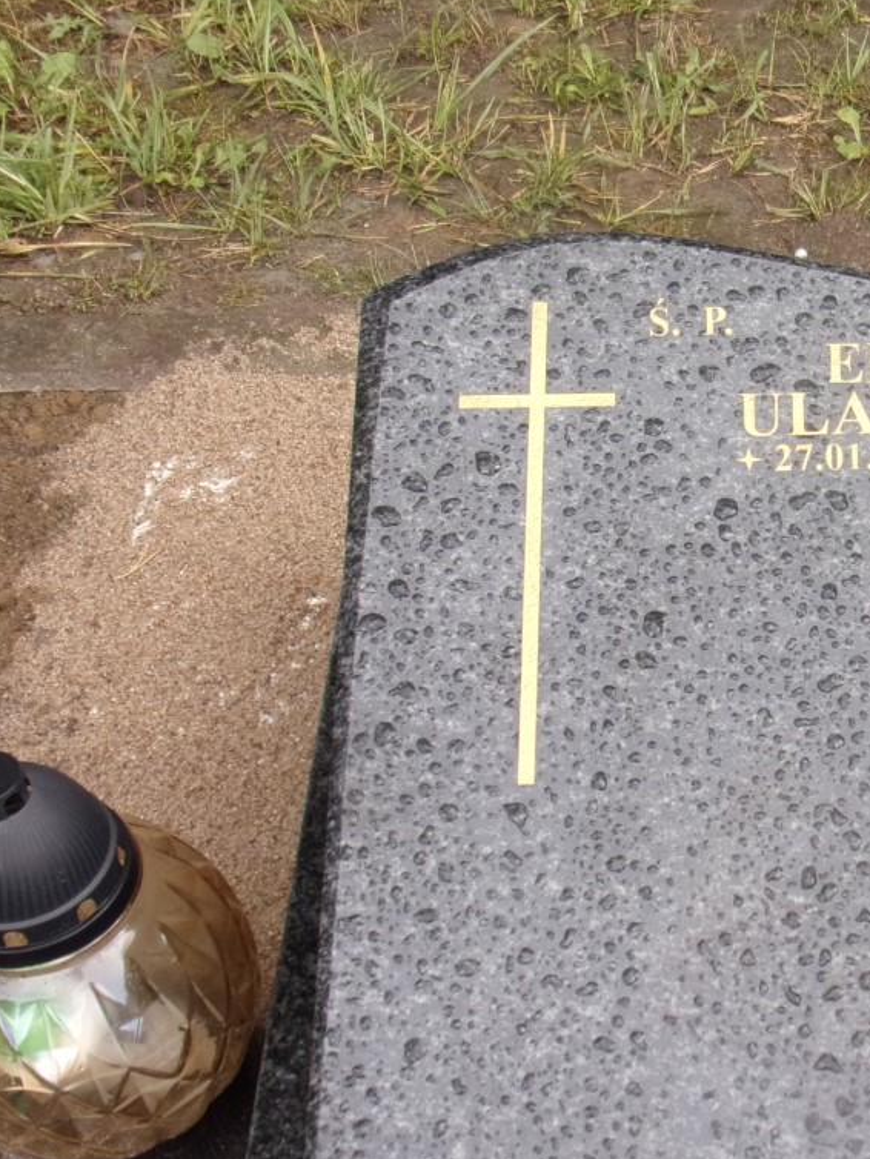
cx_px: 905
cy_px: 619
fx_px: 2110
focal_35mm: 63
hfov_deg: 22.3
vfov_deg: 30.7
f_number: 3.7
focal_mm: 5.9
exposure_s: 1/240
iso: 80
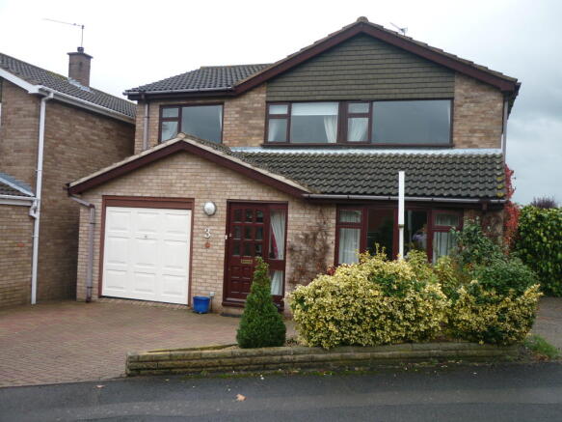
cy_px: 211
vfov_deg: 42.9
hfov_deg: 55.4
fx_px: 536
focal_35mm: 33
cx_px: 281
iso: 80
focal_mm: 5.5
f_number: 2.8
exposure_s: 1/200
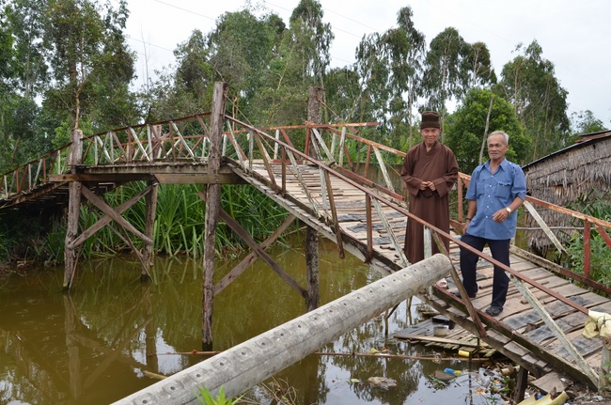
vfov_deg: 36.7
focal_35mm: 36
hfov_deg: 53.2
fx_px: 610
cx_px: 306
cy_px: 202
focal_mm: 24
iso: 250
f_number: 10
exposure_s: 1/250
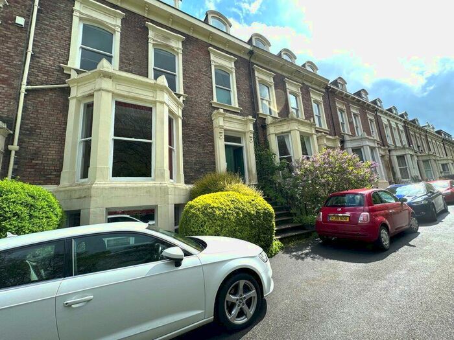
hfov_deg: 102.1
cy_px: 170
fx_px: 184
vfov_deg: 85.7
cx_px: 227
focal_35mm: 14
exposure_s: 1/764
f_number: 2.2
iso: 40
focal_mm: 2.22
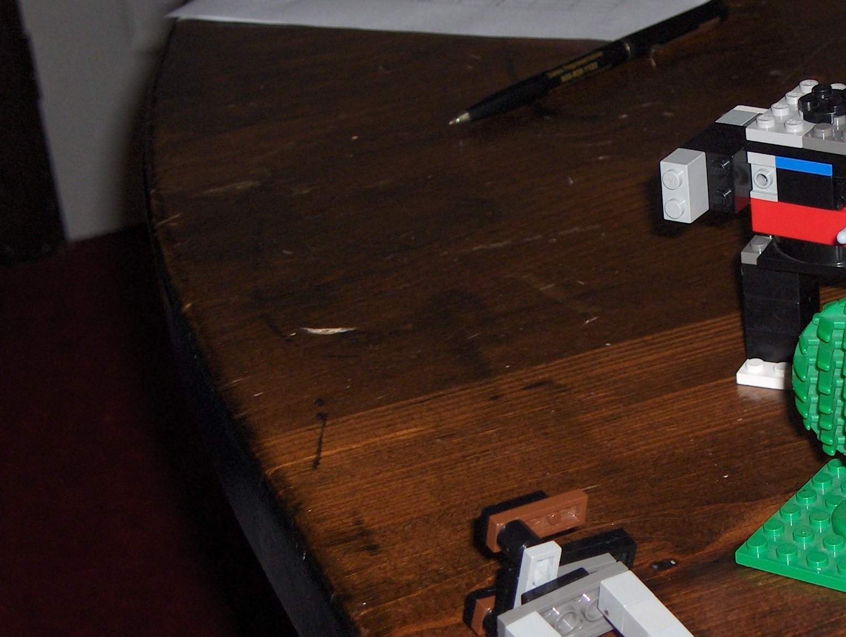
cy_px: 394
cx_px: 686
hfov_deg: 21.0
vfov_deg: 16.1
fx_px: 2252
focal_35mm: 92
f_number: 3.2
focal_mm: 11.4
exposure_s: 1/90
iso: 100
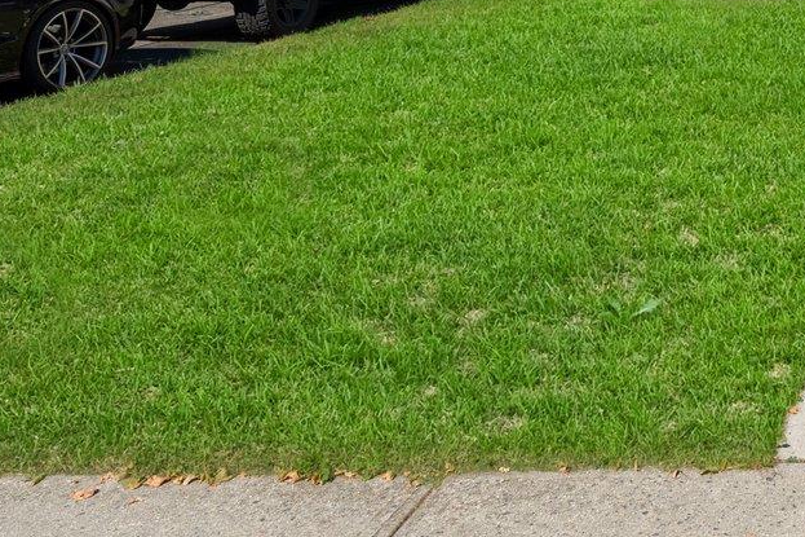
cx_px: 988
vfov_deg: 26.6
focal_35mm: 46
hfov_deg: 33.8
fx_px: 1028
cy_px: -69
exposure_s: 1/400
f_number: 10
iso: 400
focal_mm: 14
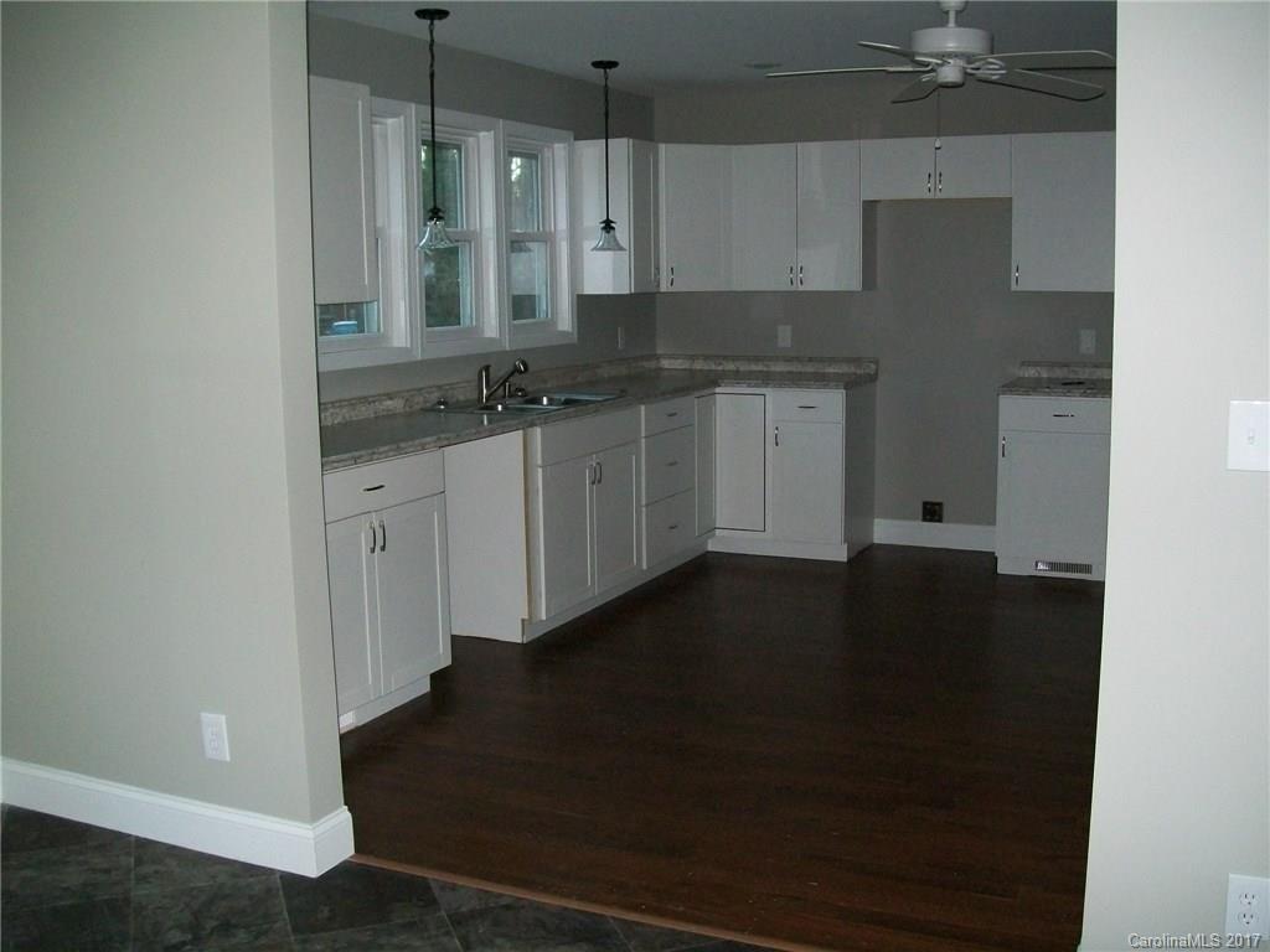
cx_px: 635
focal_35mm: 36
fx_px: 1321
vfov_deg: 39.7
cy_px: 476
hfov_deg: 51.4
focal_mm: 6
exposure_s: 1/60
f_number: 2.7
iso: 160
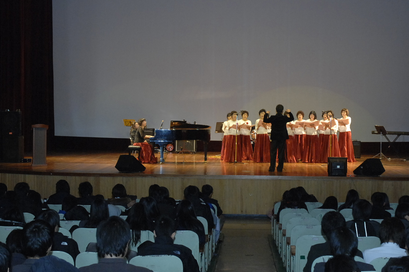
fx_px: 772
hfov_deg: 29.7
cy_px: 118
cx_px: 222
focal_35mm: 68
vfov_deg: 20.0
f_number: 6.7
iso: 800
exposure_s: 1/60
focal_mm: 34
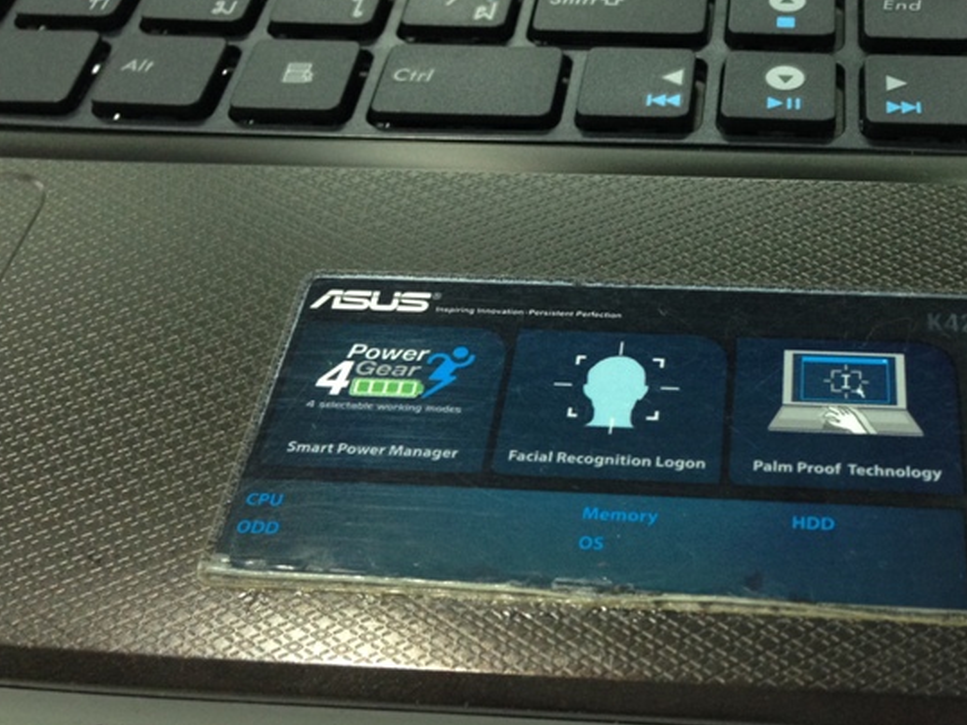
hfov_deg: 38.2
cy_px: 314
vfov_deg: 29.6
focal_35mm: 49
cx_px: 684
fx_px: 1369
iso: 125
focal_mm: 4.12
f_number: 2.4
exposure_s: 1/20
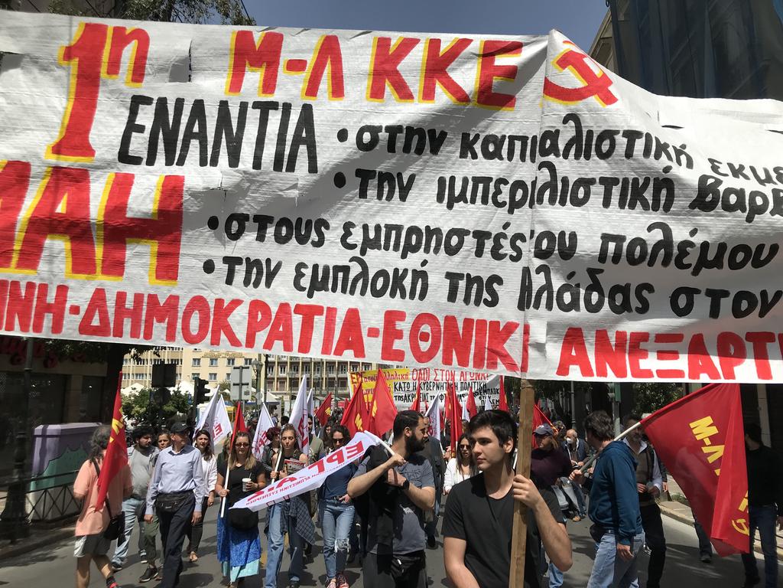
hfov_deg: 63.4
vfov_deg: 49.7
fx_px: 633
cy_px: 294
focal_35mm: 28
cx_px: 392
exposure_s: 1/3195
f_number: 1.8
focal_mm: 3.99
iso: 20
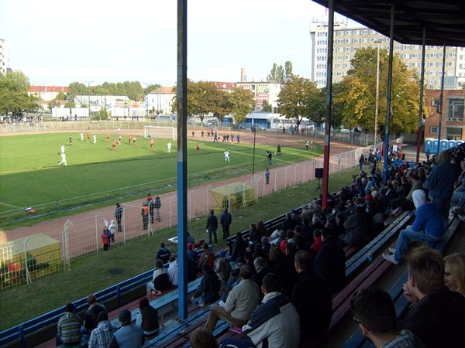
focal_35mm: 35
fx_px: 470
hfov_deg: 52.6
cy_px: 174
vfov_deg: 40.7
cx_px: 232
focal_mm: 5.8
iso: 80
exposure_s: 1/90
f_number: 7.1
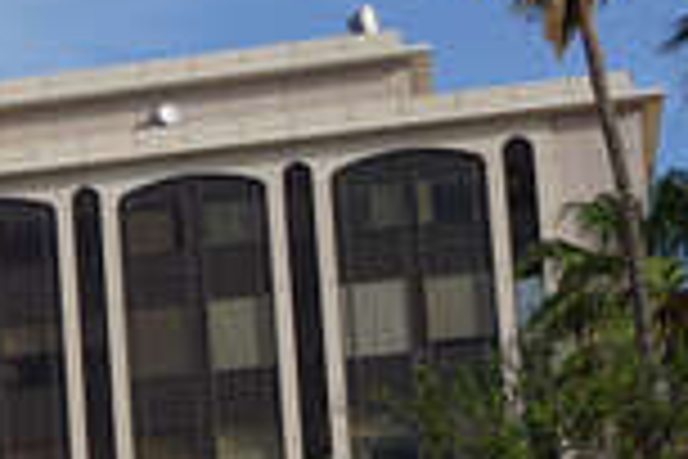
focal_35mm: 181
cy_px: 664
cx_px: -913
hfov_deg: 10.1
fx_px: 3452
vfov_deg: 7.5
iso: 100
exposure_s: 1/125
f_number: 11
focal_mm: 23
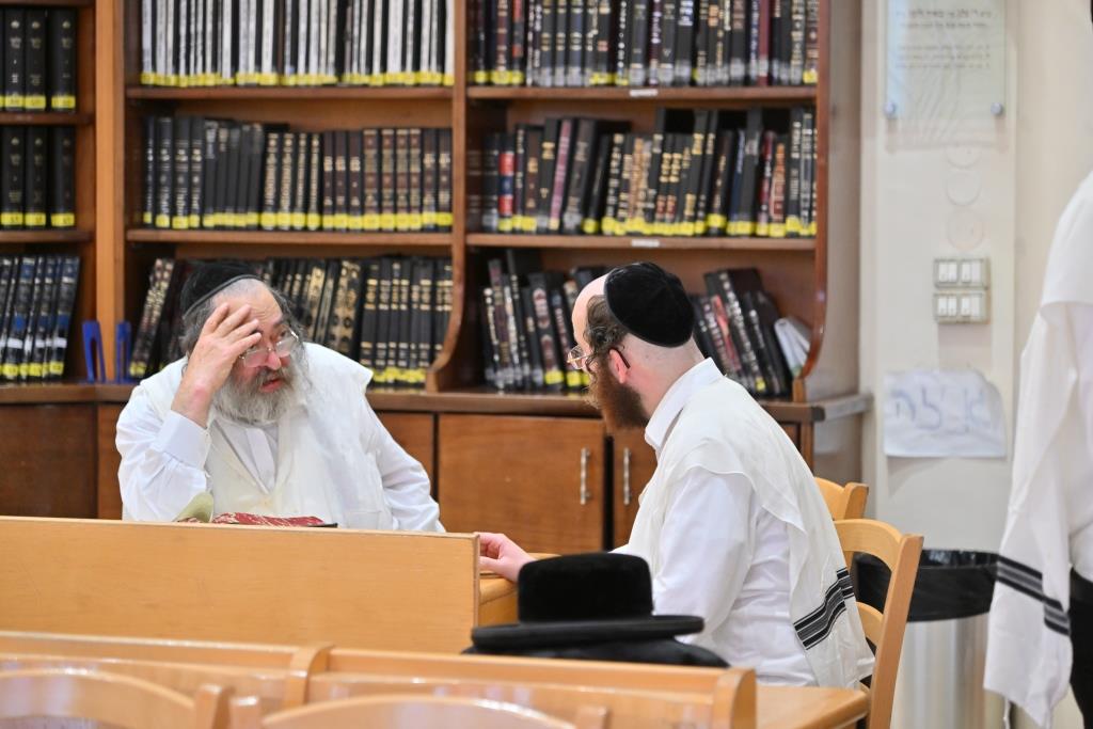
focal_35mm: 120
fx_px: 3644
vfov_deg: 11.4
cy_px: 364
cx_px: 546
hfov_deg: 17.1
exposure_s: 1/320
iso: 1000
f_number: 4
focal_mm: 120
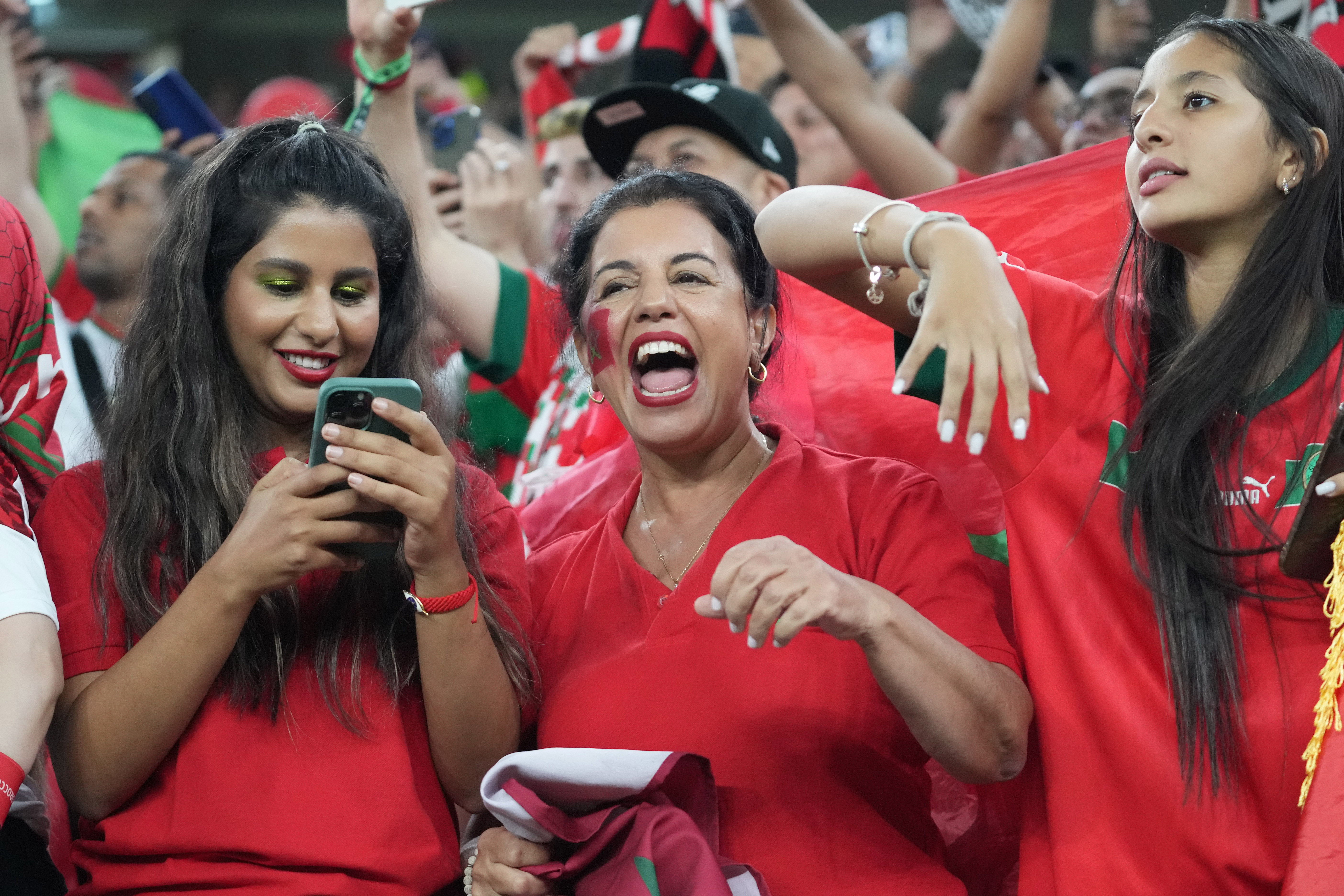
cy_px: 448
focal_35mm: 105
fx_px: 3920
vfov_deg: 13.0
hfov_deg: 19.5
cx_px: 672
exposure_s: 1/2000
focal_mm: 70
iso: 5000
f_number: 2.8
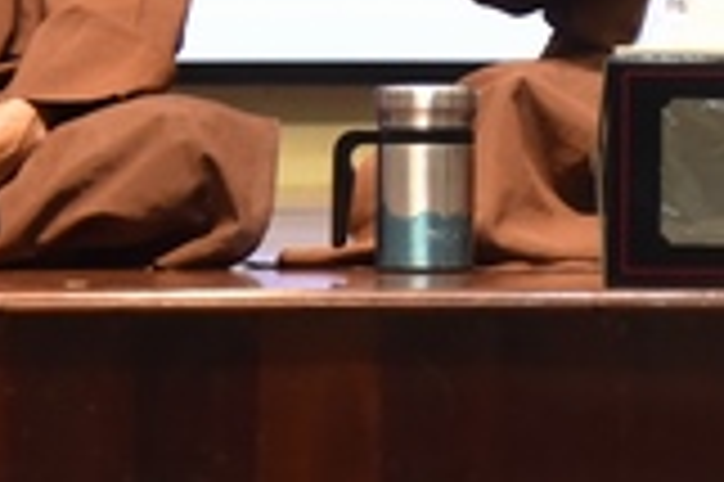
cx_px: 728
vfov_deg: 5.1
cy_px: -410
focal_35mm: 263
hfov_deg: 7.8
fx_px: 5284
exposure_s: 1/160
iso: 3200
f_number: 4
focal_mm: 65
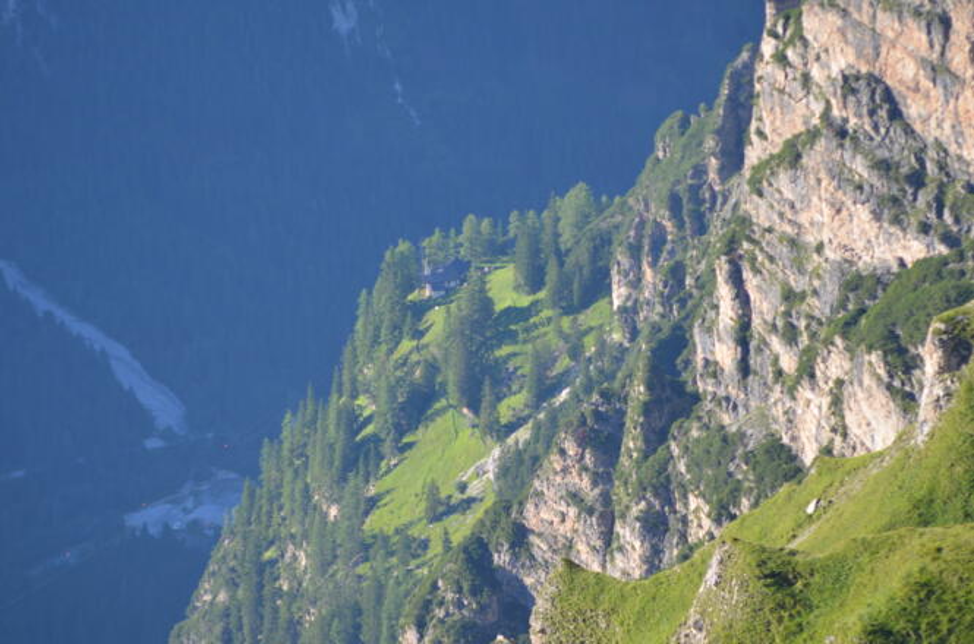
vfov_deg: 6.3
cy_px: 322
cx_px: 487
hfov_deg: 9.5
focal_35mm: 218
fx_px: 5871
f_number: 4.8
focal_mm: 145
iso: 125
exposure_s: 1/200
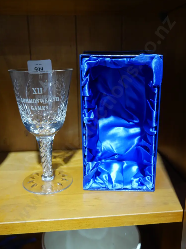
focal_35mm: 35
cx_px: 95
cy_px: 121
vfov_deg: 52.6
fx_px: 251
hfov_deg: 40.7
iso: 1250
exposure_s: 1/60
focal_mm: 17
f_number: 4
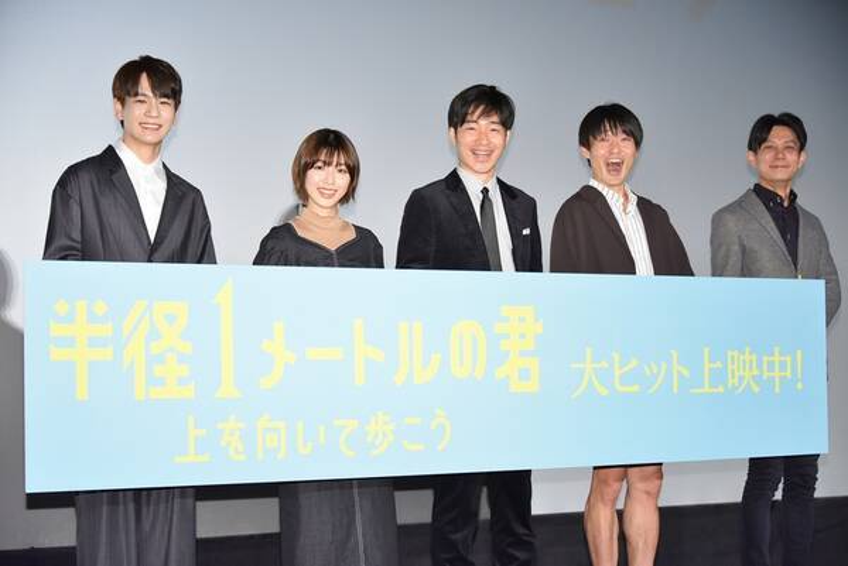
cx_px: 424
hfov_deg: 23.9
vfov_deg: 16.1
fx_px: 2004
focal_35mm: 85
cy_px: 283
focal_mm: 85
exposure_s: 1/200
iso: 4000
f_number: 5
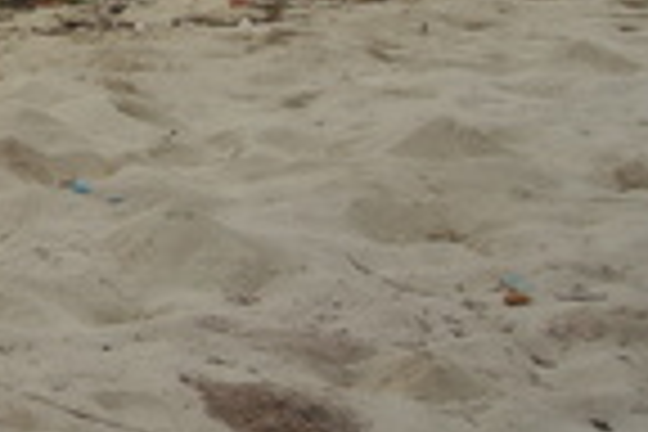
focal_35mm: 154
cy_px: -562
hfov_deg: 10.5
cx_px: -1120
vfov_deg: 8.3
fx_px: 2772
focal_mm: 10.4
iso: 125
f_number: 5
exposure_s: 1/800
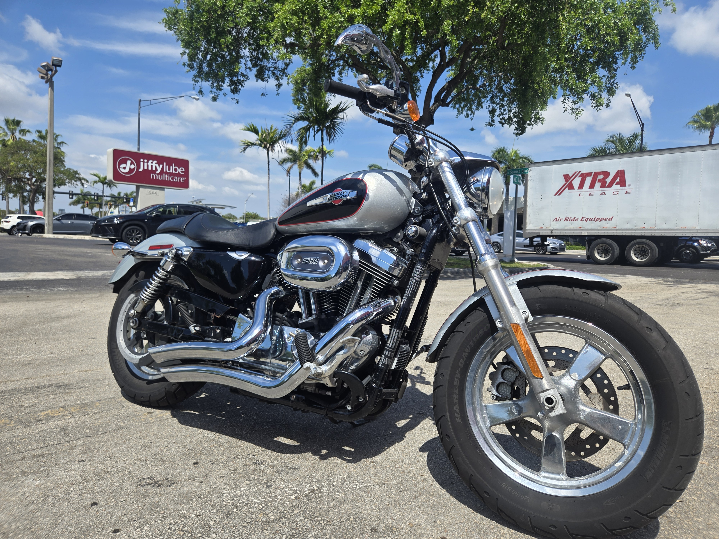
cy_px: 270
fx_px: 478
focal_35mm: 23
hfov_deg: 73.9
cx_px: 360
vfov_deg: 58.9
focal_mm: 5.4
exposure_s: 1/1894
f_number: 1.8
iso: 25
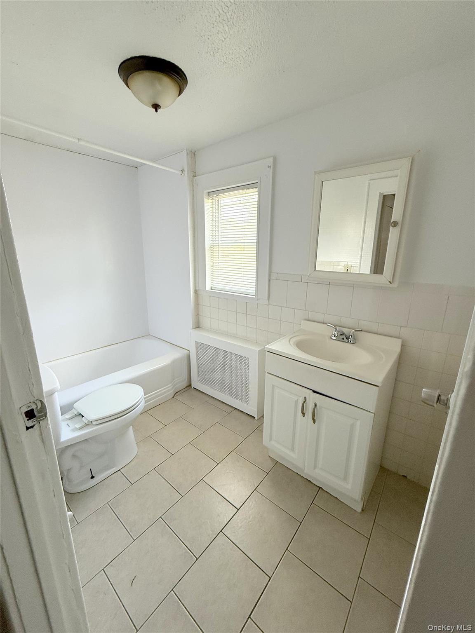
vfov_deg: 102.1
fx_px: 256
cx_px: 238
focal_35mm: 14
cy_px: 316
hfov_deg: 85.7
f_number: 2.2
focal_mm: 2.22
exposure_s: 1/99
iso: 160
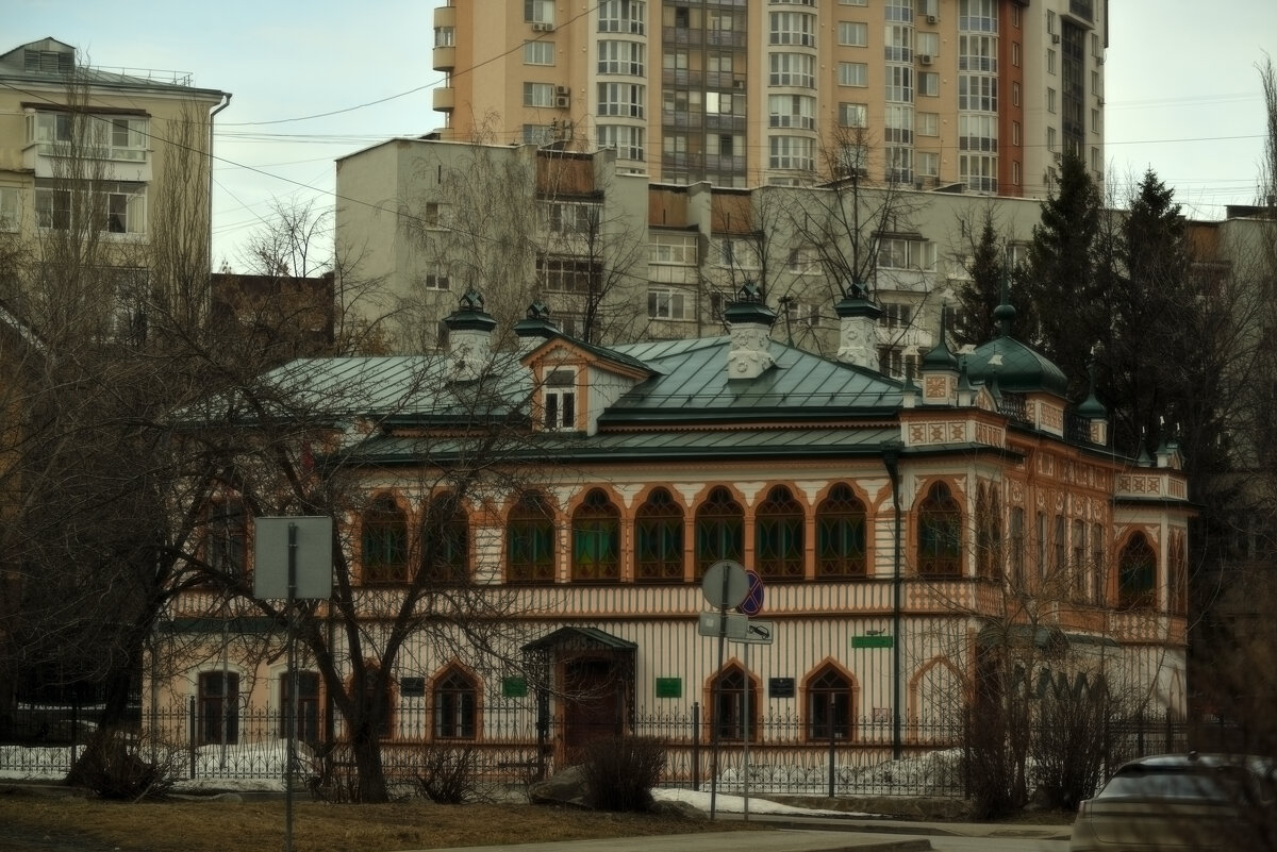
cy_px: 426
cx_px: 638
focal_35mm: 112
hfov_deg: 18.3
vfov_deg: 12.2
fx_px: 3974
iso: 100
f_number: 5.6
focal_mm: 112
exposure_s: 1/125
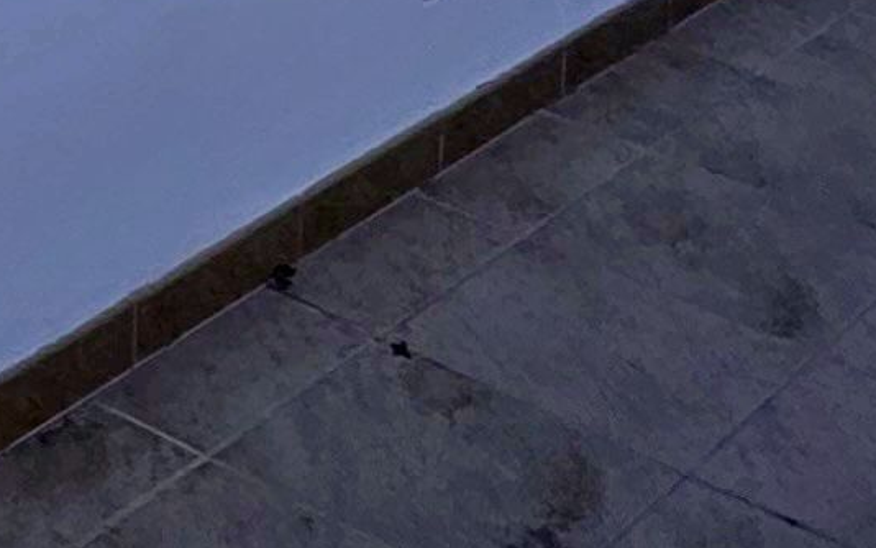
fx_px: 2674
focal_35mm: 112
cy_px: -981
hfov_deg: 16.9
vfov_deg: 9.6
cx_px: -417
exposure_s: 1/2304
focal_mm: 2.22
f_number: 2.2
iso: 50
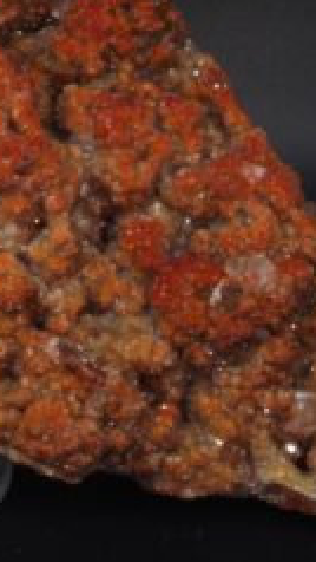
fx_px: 1920
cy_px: 178
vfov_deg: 16.6
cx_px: -120
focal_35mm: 129
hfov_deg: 9.2
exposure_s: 1/1.25
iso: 100
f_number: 5
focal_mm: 32.5
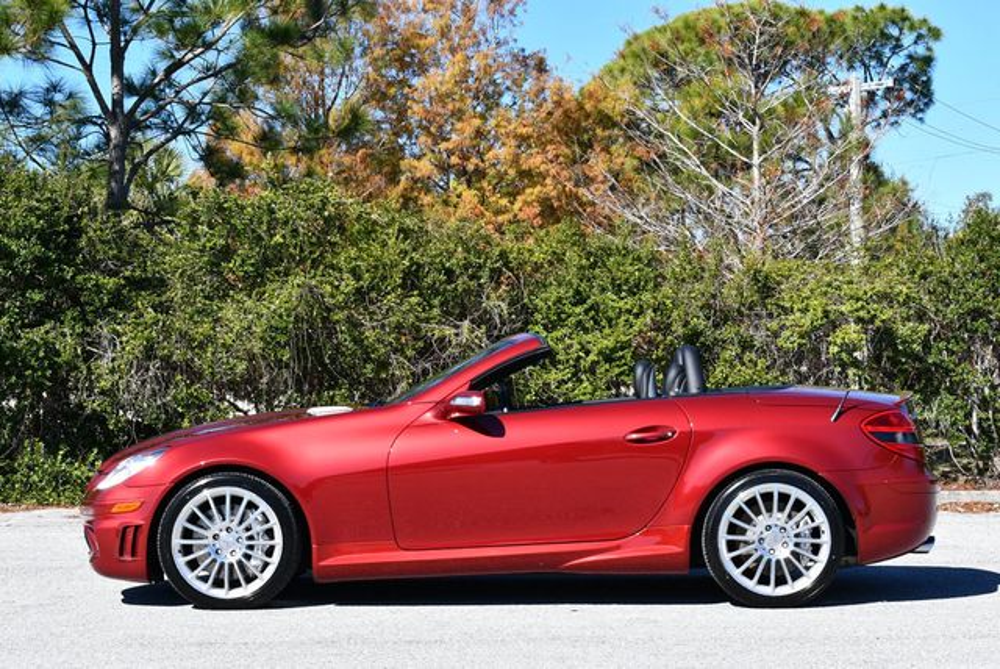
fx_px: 2335
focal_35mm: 84
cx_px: 500
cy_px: 334
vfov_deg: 16.3
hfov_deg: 24.2
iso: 125
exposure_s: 1/250
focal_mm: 42
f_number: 8
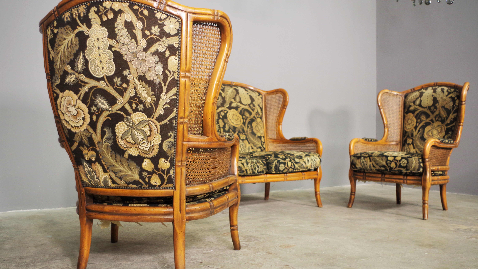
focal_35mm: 35
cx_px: 225
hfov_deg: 56.6
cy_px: 141
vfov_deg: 33.7
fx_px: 444
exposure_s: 1/60
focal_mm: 20
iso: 800
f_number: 4
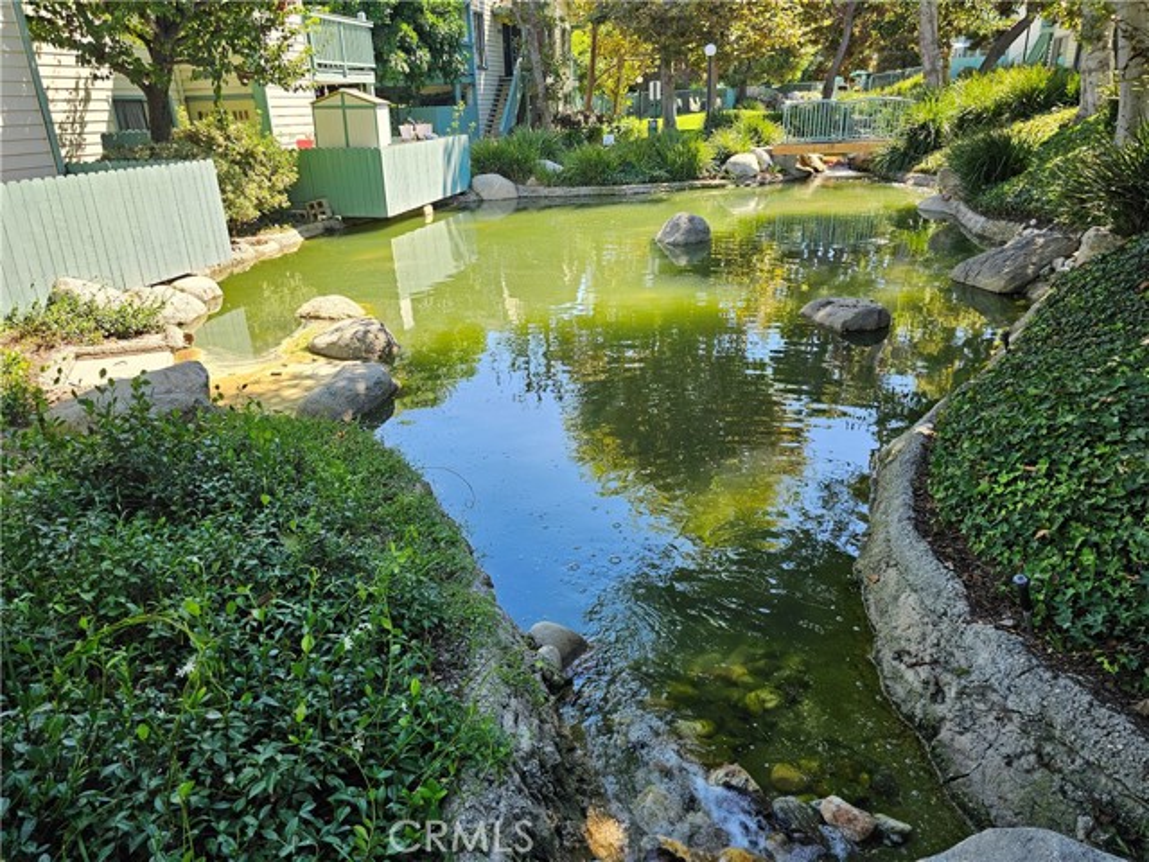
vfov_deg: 58.9
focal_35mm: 23
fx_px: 763
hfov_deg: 73.9
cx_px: 574
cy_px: 431
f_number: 1.7
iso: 20
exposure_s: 1/180
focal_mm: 6.3
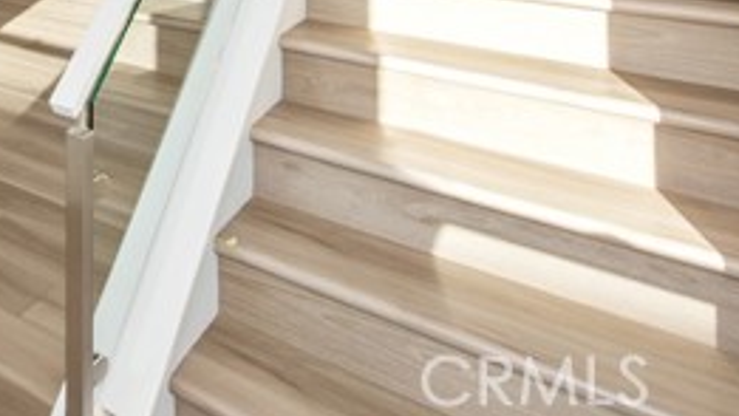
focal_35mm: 36
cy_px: -183
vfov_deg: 25.8
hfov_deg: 44.5
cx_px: -42
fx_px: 706
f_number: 6.3
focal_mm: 14
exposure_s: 1/160
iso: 100
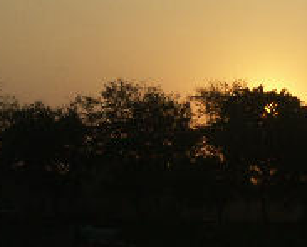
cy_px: 158
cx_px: 221
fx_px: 1756
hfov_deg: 10.0
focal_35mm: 193
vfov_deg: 8.0
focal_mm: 16.9
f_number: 8
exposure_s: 1/500
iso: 100
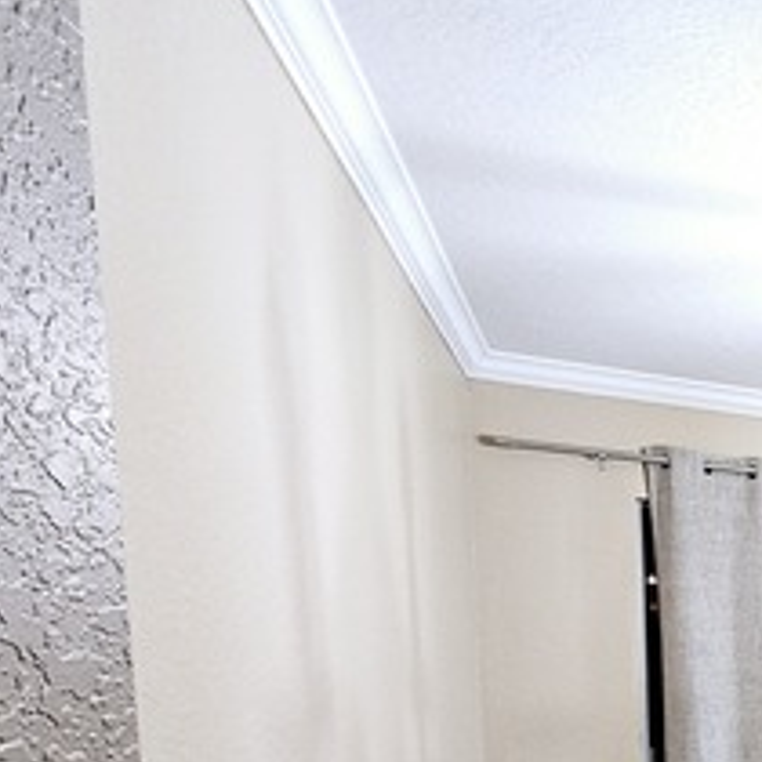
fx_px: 872
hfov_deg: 30.0
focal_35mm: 35
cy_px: 773
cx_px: 1114
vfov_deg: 40.8
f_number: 2.2
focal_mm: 2.2
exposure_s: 1/60
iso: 320
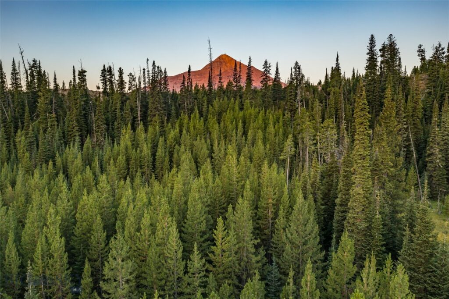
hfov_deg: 65.5
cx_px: 224
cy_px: 150
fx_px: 349
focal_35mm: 28
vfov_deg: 46.4
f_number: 5.6
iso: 100
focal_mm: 10.26
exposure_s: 1/60
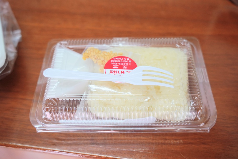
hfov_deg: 51.4
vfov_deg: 35.6
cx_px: 119
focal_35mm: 37
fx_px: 247
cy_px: 80
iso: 1250
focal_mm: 37.4
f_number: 4
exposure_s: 1/160
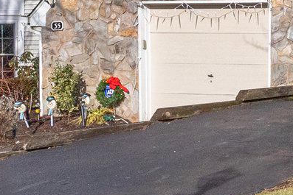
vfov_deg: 13.4
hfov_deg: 16.2
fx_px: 798
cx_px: 583
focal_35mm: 98
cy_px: -69
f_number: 11
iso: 1000
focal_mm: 19
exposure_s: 1/4000
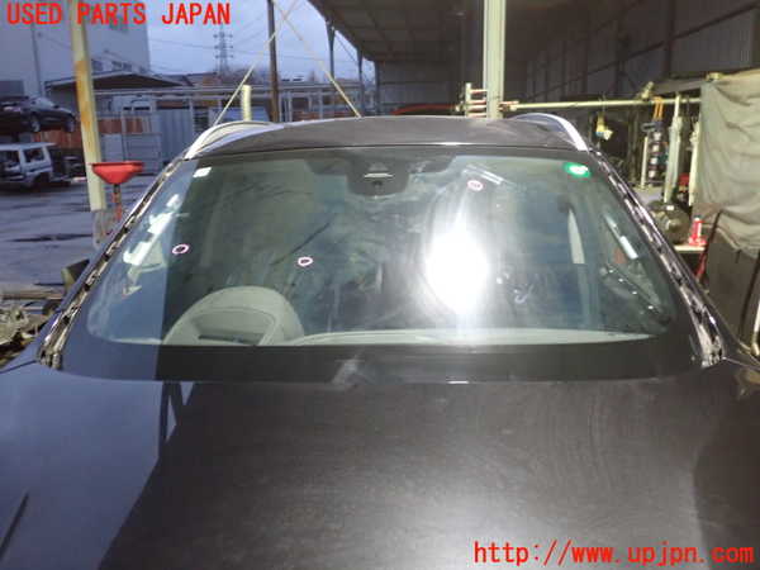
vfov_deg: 46.8
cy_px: 285
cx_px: 380
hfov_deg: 60.0
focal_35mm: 30
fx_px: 659
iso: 800
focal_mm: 5.4
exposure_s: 1/20
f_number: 2.3
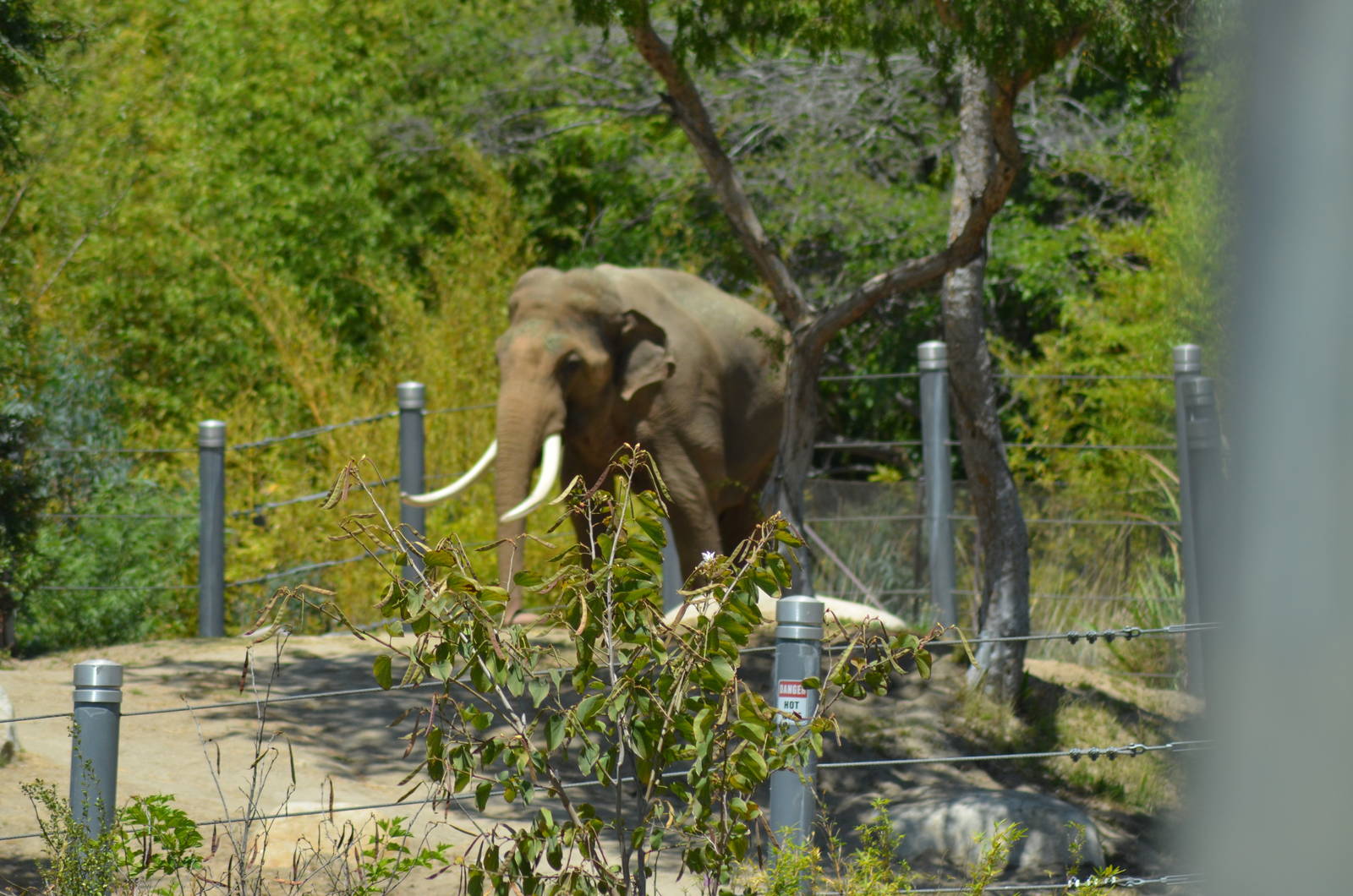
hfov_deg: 6.3
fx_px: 12378
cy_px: 448
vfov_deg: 4.1
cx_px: 676
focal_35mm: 330
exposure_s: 1/2000
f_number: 5.6
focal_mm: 220
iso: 400
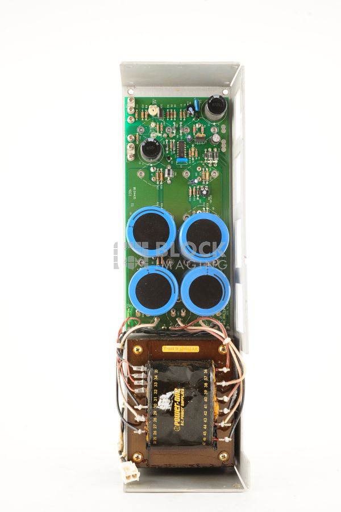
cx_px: 170
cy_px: 256
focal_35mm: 50
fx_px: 711
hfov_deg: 27.0
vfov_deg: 39.6
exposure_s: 1/125
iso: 1600
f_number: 9
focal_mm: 50
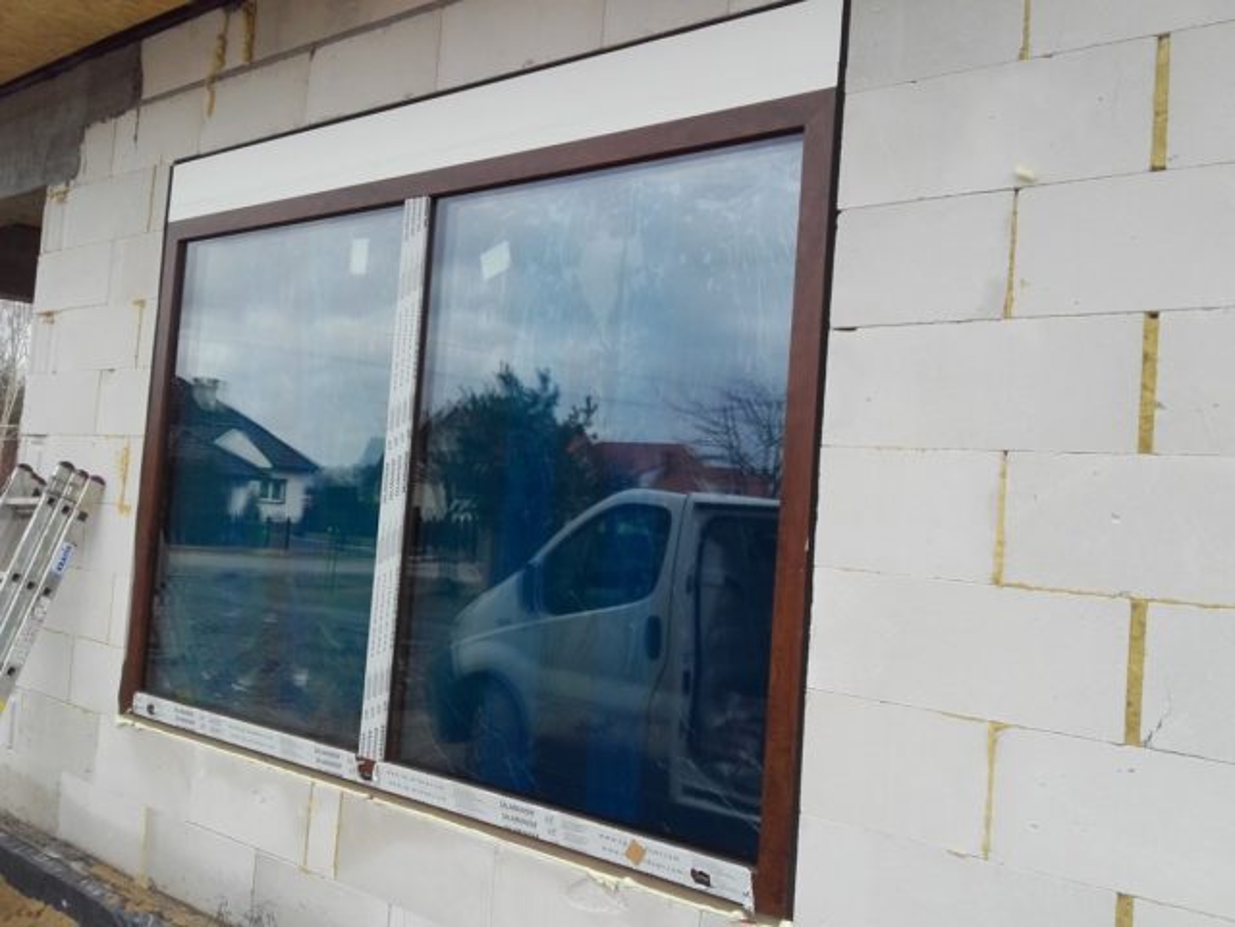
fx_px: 1106
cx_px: 618
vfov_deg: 45.4
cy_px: 464
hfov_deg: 58.4
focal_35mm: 31
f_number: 2.2
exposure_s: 1/247
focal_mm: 3.31
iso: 50
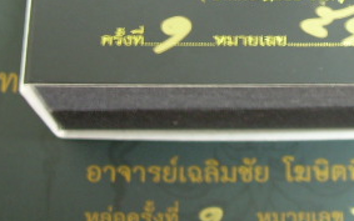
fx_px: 878
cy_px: -22
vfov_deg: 14.1
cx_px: 268
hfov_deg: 22.6
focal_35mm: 91
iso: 109
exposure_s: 1/2
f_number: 2.8
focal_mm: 6.3
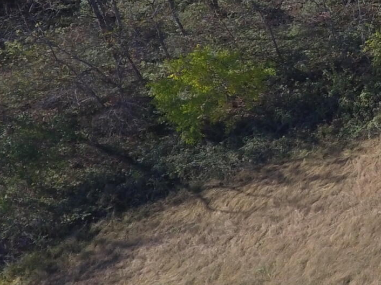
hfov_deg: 16.8
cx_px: 778
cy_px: -89
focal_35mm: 85
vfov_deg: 16.4
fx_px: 935
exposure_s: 1/538
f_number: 2.8
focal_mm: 3.61
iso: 100
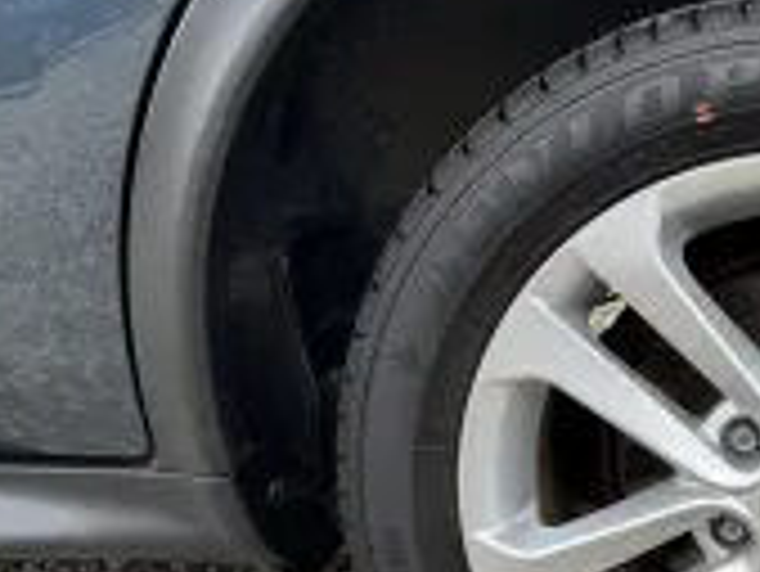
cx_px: 751
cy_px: 396
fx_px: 1121
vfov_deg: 28.3
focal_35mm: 51
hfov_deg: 34.3
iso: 64
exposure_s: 1/267
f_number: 1.78
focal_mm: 6.76
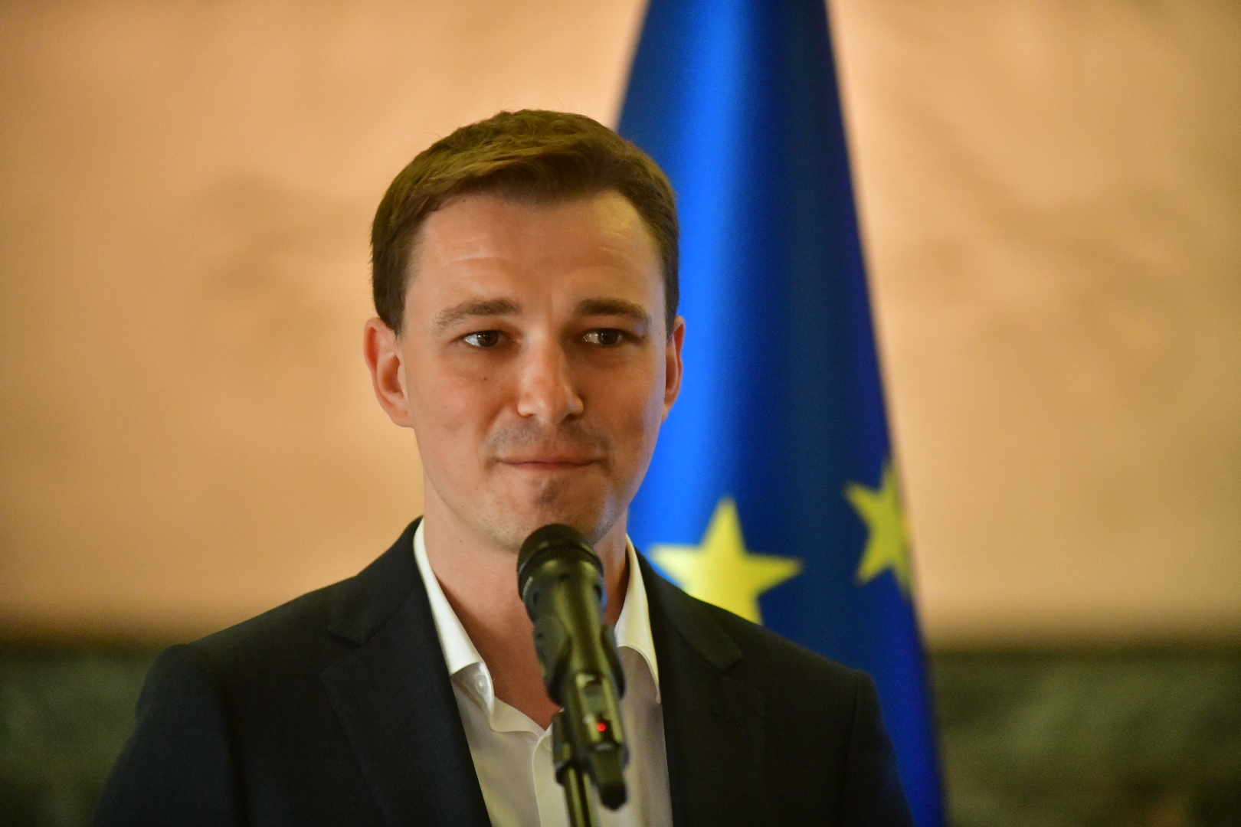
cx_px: 620
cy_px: 414
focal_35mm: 200
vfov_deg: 6.9
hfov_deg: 10.3
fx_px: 6894
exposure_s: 1/400
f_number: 2.8
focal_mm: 200
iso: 4000
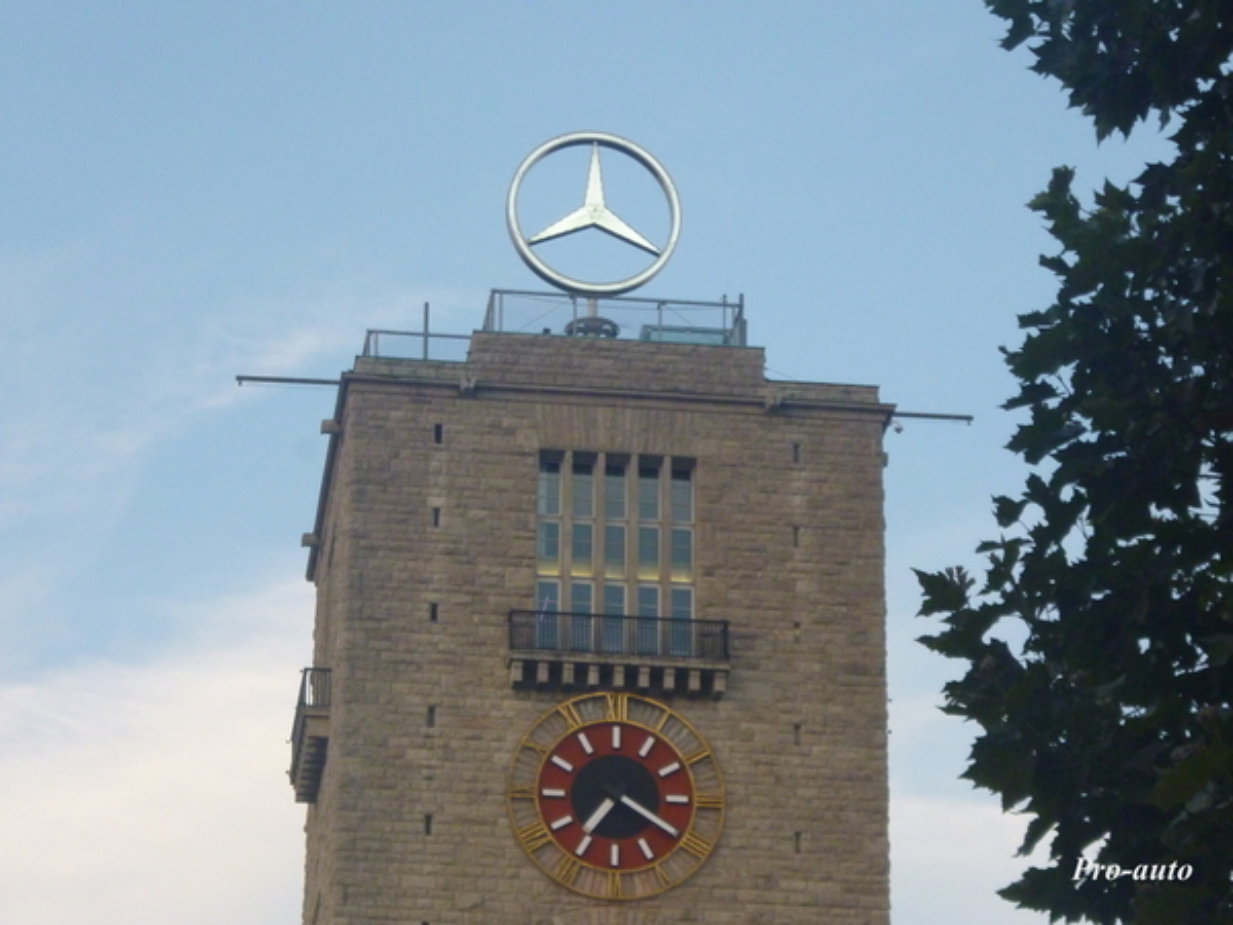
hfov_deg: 14.1
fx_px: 4987
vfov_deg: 10.6
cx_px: 616
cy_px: 462
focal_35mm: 140
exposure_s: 1/100
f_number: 6.5
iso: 400
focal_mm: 20
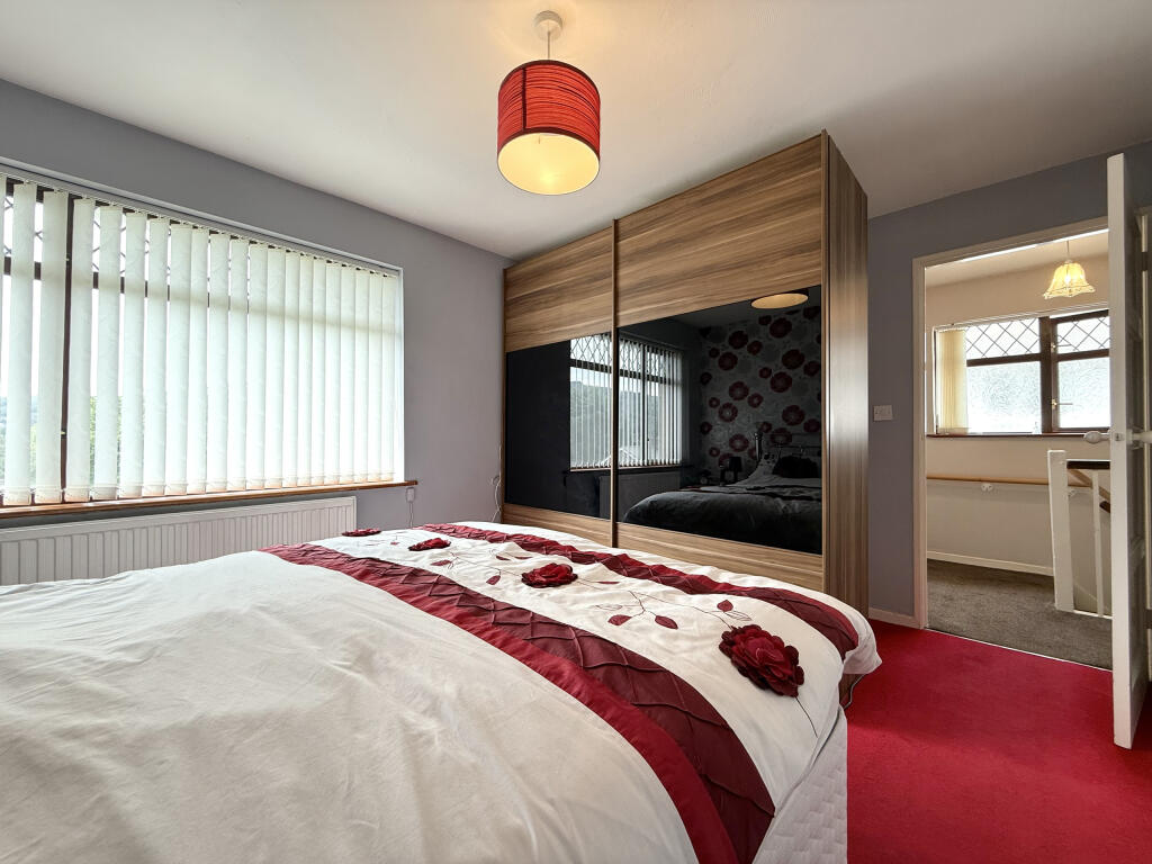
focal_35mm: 14
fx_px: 466
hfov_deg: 102.1
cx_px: 576
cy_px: 432
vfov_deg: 85.7
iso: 64
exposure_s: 1/100
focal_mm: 2.22
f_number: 2.2
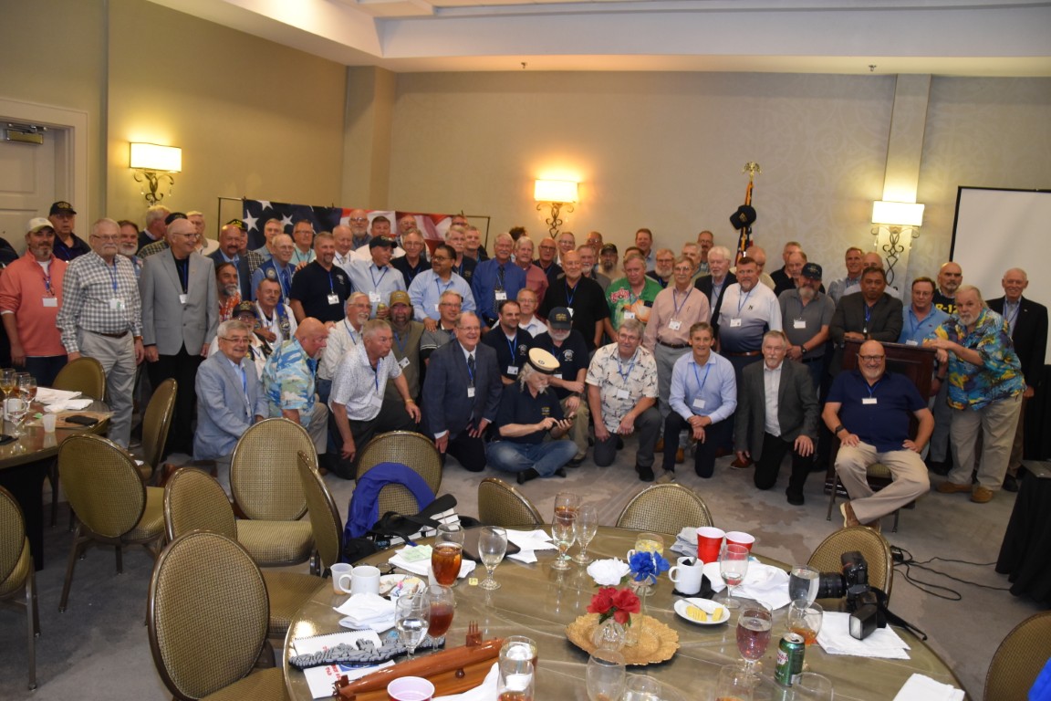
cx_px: 526
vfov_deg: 47.9
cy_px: 350
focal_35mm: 27
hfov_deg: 67.4
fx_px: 788
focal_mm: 18
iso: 1250
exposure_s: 1/60
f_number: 3.5
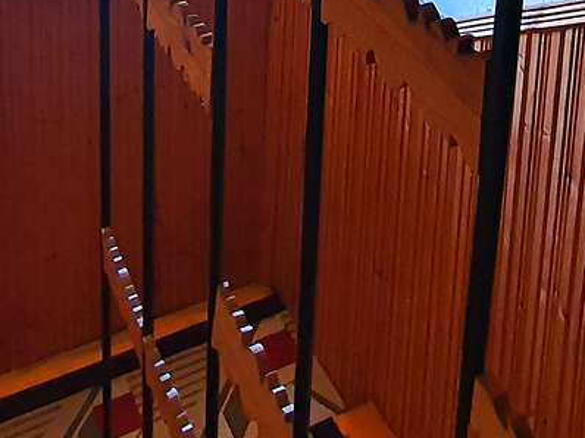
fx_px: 828
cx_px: 279
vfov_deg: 22.1
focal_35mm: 49
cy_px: -287
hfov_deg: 38.9
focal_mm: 1.8
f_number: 2.2
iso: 400
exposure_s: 1/33
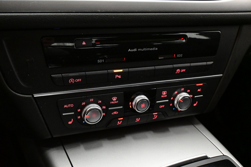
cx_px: 126
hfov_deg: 51.3
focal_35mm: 38
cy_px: 84
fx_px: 261
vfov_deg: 35.5
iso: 10000
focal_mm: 25
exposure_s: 1/100
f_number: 5.6
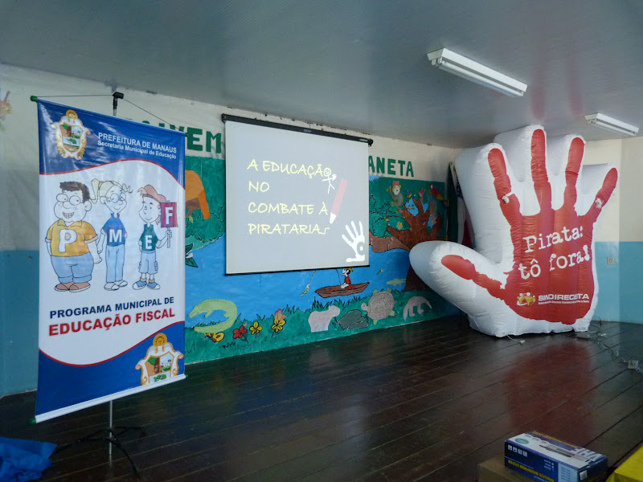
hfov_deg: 69.4
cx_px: 322
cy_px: 241
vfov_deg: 54.9
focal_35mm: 25
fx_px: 464
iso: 400
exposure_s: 1/20
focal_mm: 4.5
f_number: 2.8
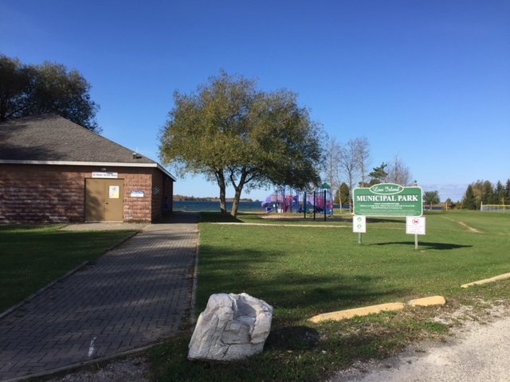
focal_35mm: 29
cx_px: 255
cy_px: 191
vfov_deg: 48.2
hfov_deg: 61.7
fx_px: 427
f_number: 2.2
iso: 32
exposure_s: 1/1721
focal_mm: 4.15
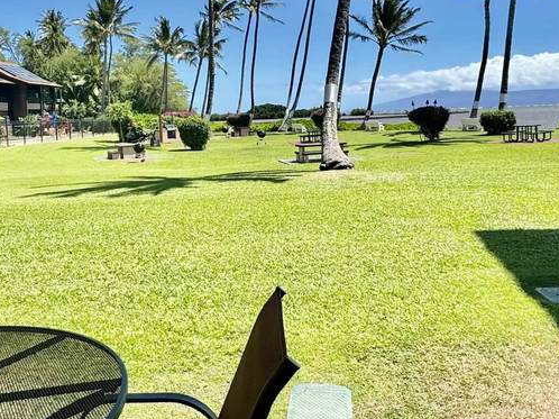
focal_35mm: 36
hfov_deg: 51.1
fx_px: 581
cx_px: 229
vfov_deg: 39.3
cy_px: 152
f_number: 2.2
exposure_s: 1/1927
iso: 50
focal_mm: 2.22
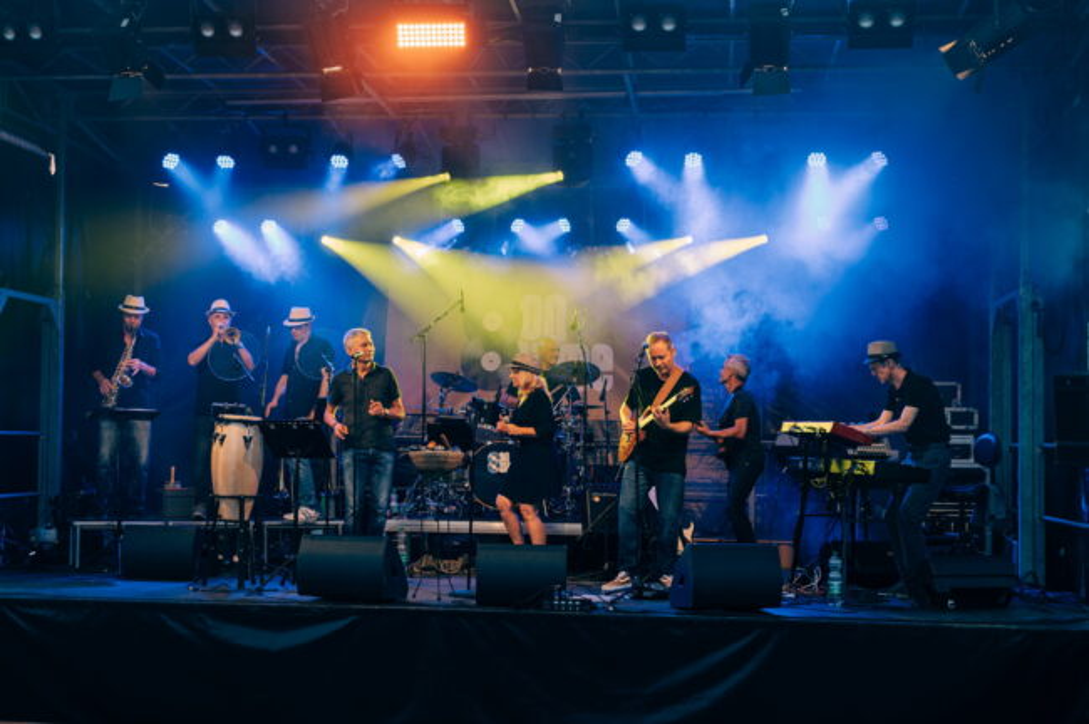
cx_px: 544
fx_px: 1511
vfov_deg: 26.9
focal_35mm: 50
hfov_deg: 39.6
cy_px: 362
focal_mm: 50
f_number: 2.8
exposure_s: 1/100
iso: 100
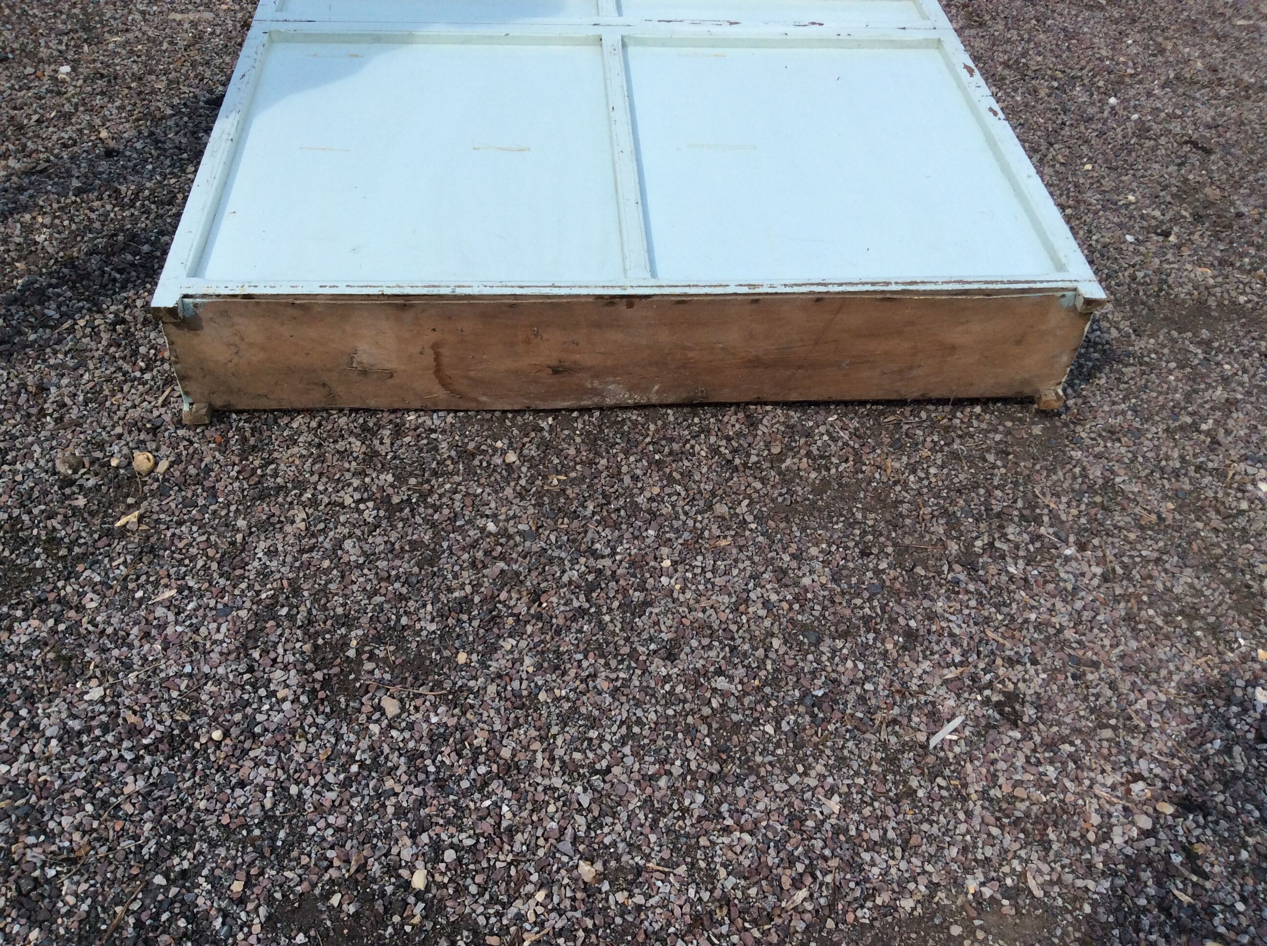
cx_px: 634
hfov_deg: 56.9
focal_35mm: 32
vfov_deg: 44.1
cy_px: 473
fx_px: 1170
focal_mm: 3.3
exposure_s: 1/1362
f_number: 2.4
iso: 32
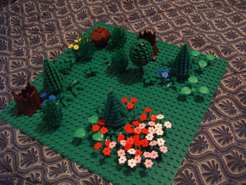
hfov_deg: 50.1
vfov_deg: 38.7
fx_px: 263
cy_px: 92
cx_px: 123
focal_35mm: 37
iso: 141
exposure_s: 1/2
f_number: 2.9
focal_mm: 6.2
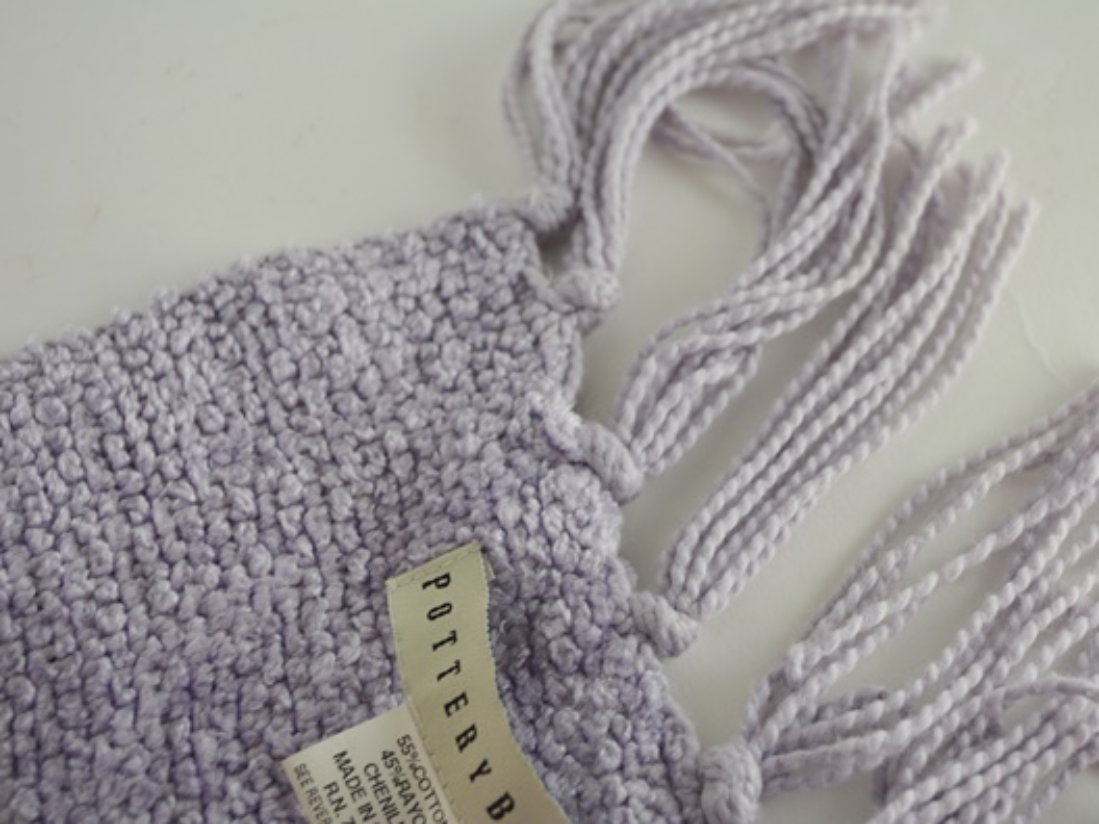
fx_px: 1873
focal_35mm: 59
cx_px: 616
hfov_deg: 32.7
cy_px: 410
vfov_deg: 24.8
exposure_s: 1/125
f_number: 5.6
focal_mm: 36
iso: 400
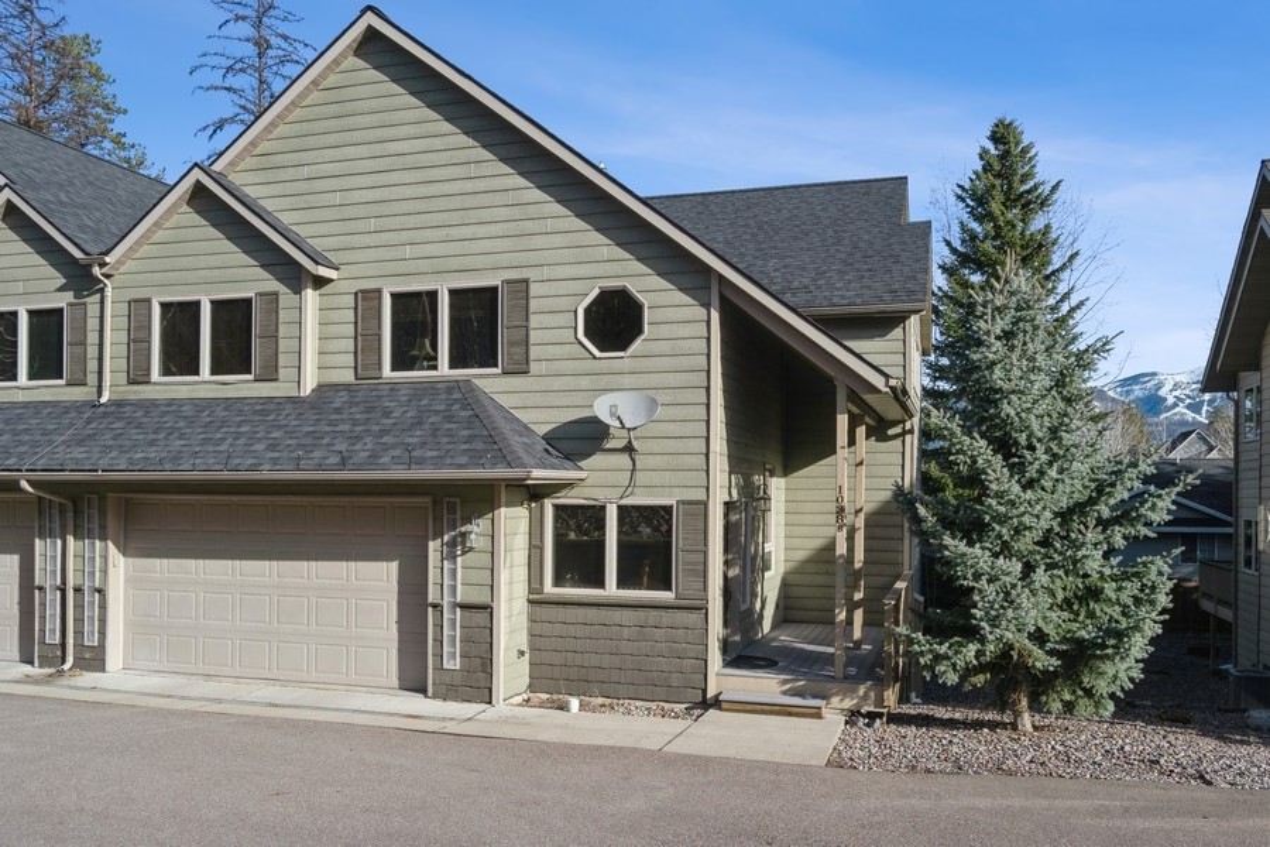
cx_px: 635
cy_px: 424
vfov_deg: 47.9
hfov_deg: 67.4
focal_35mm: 27
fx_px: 952
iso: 100
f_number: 6.3
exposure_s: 1/640
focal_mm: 18
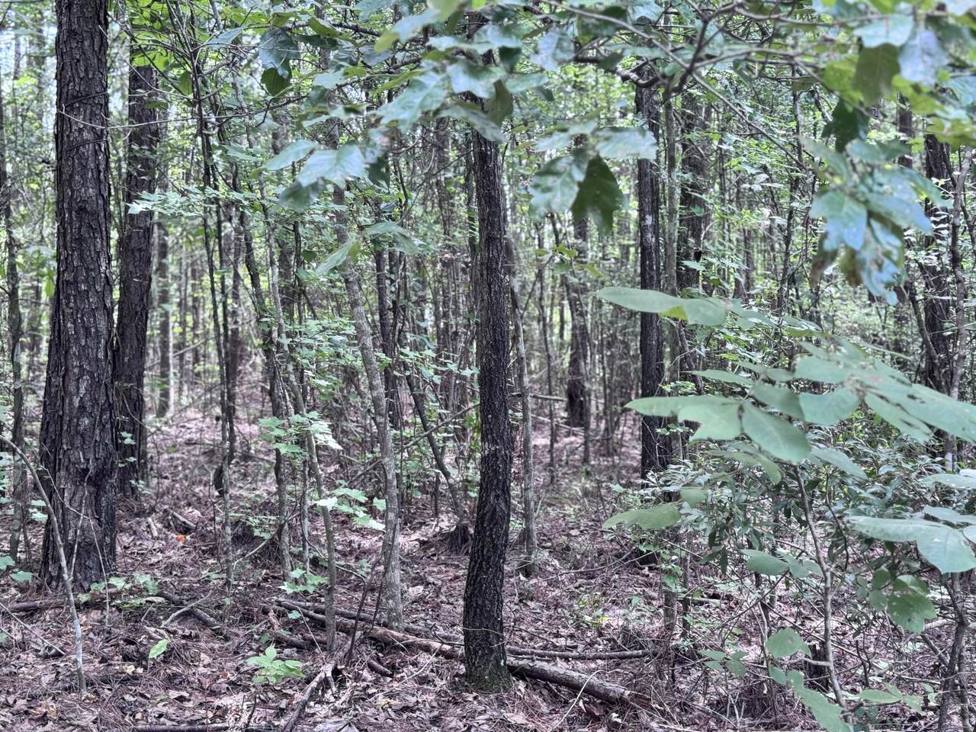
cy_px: 366
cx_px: 488
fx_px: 1353
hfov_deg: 39.7
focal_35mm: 48
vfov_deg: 30.3
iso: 100
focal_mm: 6.76
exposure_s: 1/80
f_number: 1.78
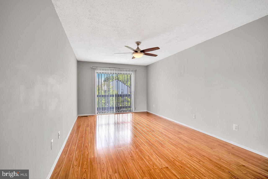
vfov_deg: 73.7
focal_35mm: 16
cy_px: 90
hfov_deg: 96.7
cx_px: 134
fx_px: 119
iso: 320
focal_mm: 16
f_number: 5.6
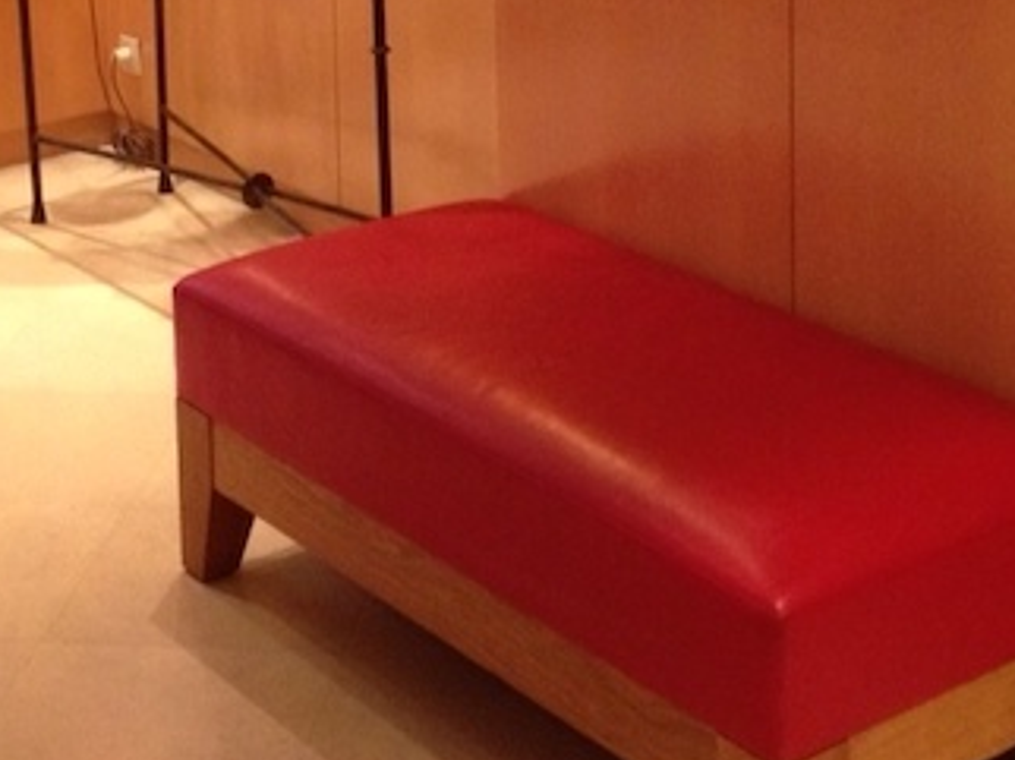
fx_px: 2549
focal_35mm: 87
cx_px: 514
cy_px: -139
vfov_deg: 16.3
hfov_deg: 22.5
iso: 200
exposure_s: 1/20
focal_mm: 4.28
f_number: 2.4
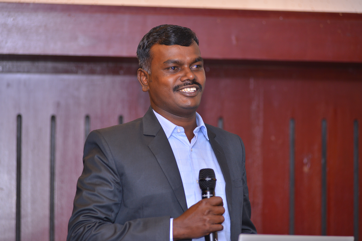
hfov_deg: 13.7
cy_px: 124
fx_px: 1508
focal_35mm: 150
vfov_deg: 9.1
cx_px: 178
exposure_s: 1/160
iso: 640
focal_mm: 145
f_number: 2.8
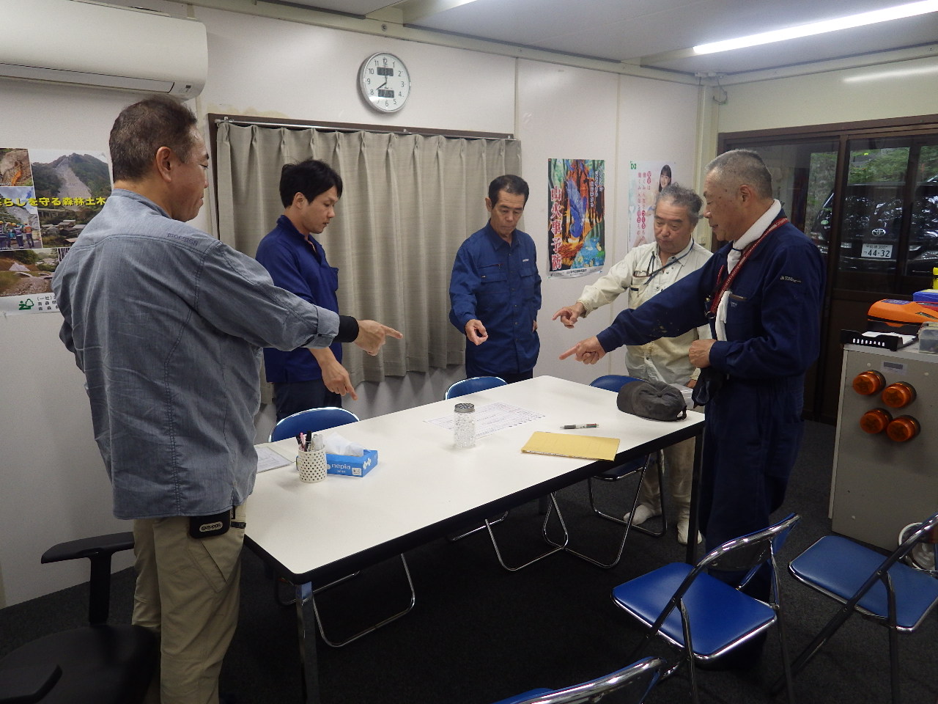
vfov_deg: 54.9
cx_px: 469
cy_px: 352
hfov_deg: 69.4
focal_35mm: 25
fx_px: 677
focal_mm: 4.5
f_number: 2
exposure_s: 1/80
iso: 125
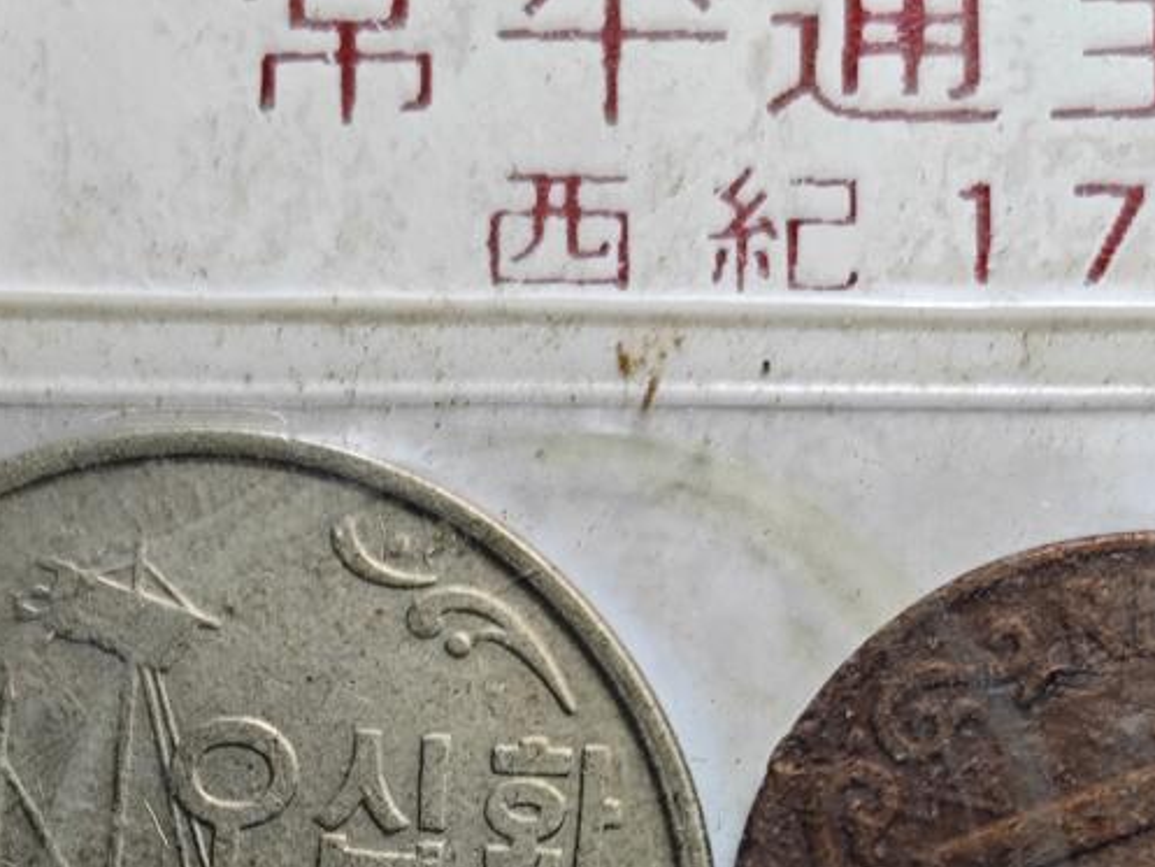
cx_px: 609
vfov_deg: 10.5
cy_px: 1176
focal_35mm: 138
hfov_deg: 14.3
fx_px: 4606
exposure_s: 1/100
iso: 100
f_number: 1.6
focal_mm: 5.84
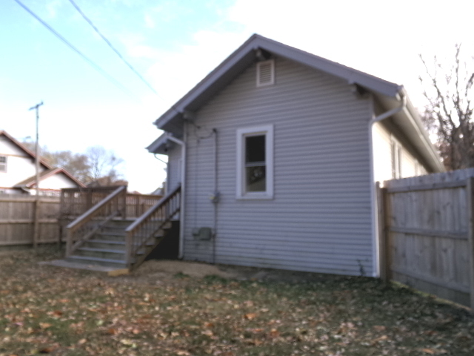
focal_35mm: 28
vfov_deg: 49.7
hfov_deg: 63.4
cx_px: 237
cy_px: 178
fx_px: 383
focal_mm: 5
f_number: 3.8
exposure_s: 1/200
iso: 100
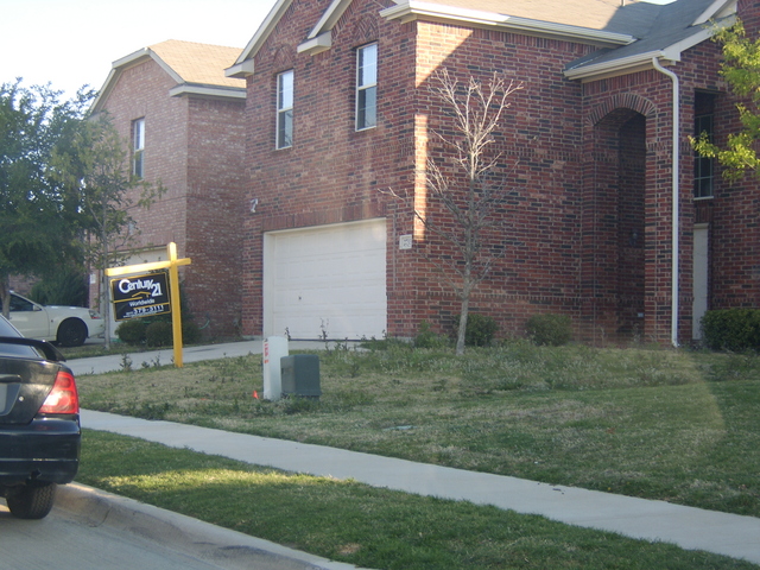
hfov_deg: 35.5
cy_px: 285
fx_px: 1186
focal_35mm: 54
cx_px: 380
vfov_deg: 27.0
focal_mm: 14.04
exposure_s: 1/125
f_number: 3.5
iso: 71
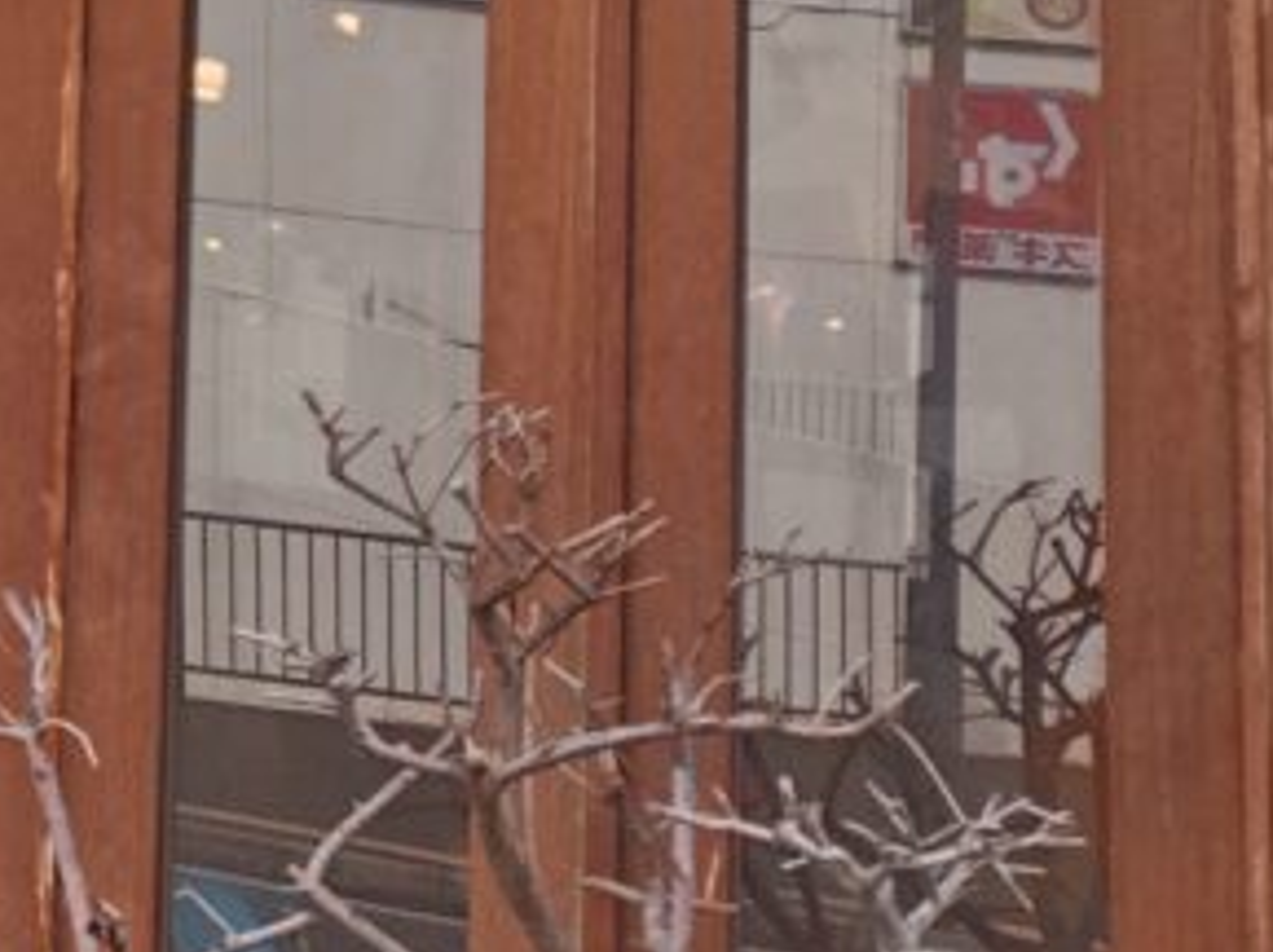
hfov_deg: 15.2
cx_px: -1348
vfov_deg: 13.7
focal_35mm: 102
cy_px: -405
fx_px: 3746
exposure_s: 1/536
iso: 50
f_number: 1.9
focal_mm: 5.56
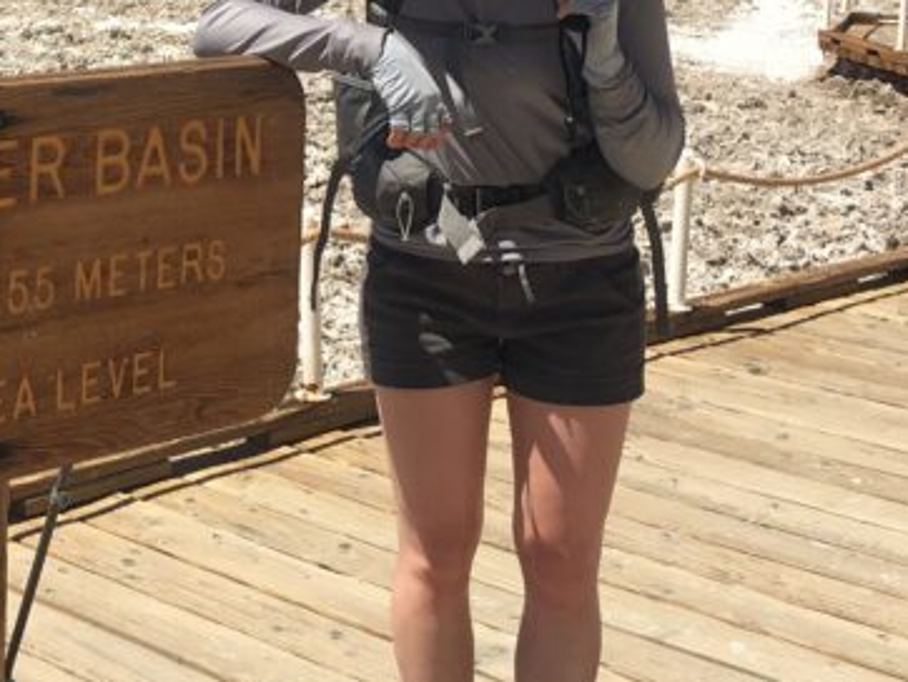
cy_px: -43
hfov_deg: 22.7
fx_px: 2152
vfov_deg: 17.5
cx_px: -43
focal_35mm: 82
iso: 25
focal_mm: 4.15
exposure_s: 1/1672
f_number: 2.2
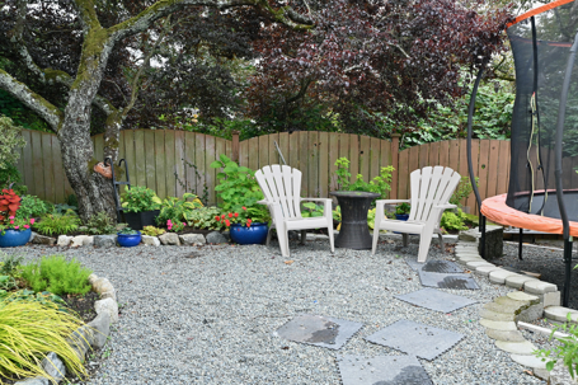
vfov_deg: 41.1
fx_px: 514
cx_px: 289
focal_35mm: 32
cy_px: 192
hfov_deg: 58.7
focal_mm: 32
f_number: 7.1
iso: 400
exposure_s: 1/100
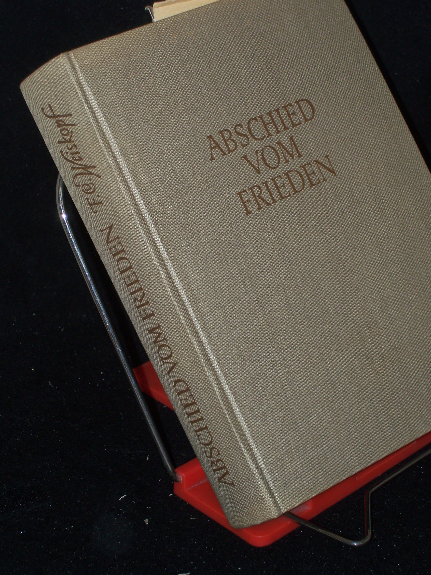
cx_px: 216
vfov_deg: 23.8
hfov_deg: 18.0
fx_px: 1361
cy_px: 288
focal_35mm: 82
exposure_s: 1/80
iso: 80
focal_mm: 13.6
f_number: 4
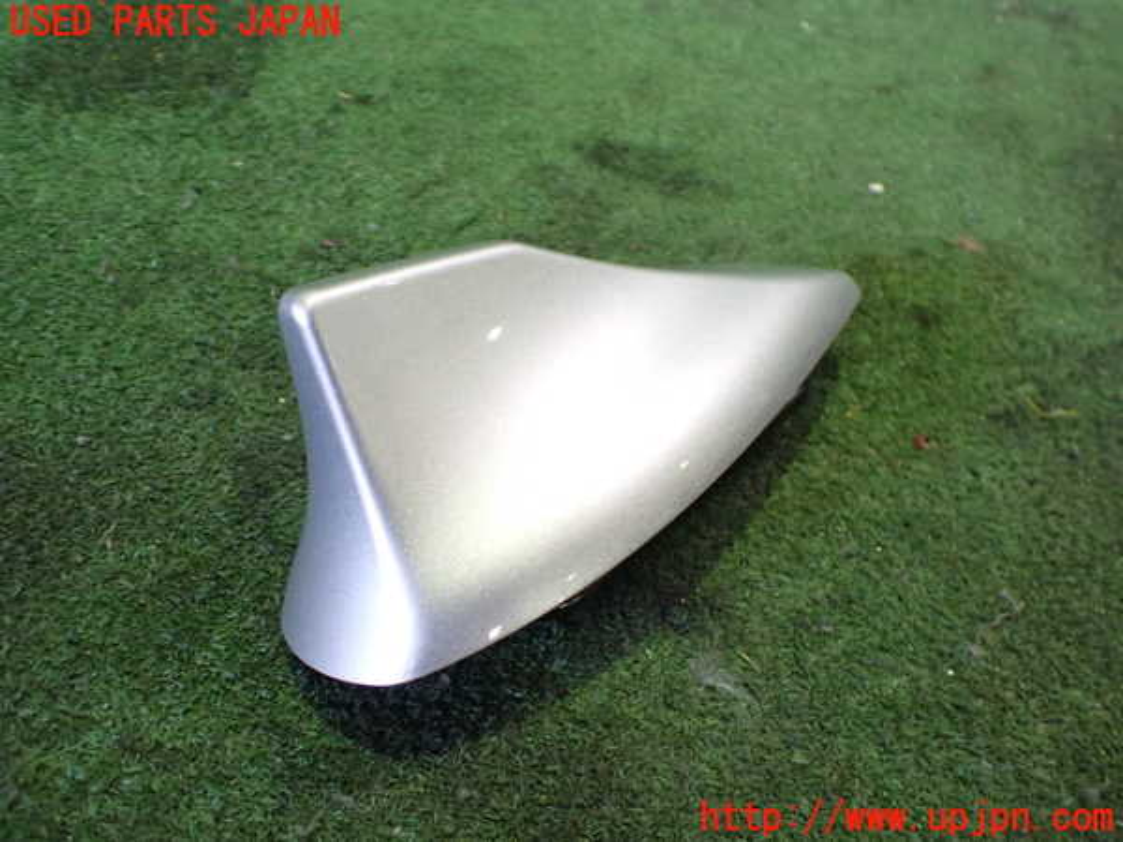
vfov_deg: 46.8
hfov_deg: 60.0
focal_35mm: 30
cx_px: 562
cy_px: 421
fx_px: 973
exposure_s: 1/60
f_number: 2.3
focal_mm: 5.4
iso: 800
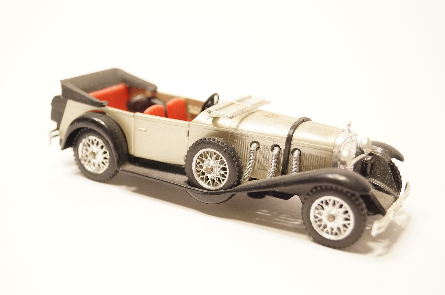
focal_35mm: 60
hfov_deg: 33.4
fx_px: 740
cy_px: 148
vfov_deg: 22.5
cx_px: 222
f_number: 5
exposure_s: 1/80
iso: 2000
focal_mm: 40
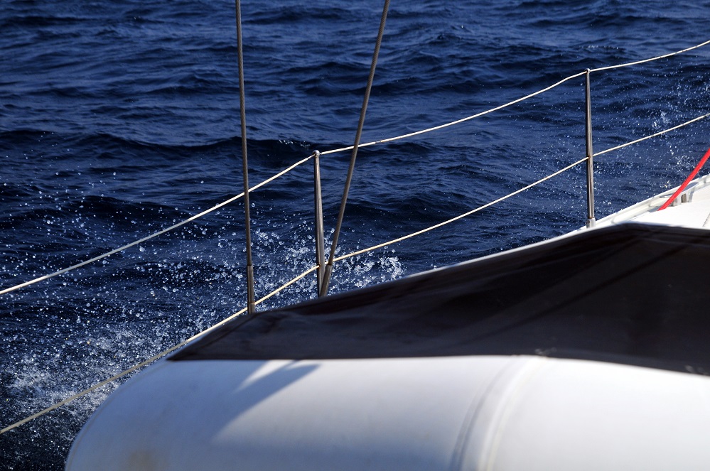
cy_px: 236
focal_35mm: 48
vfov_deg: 28.0
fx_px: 945
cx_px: 355
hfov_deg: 41.2
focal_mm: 32
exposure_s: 1/2000
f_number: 6.3
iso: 250
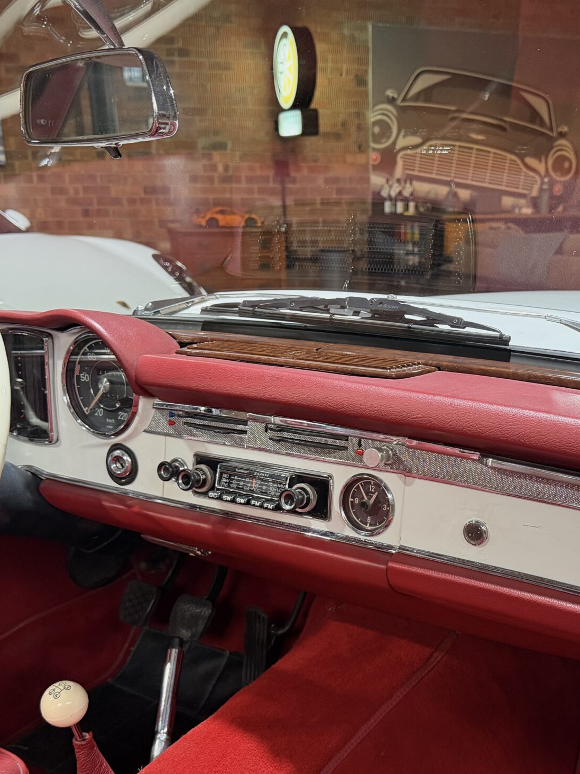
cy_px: 488
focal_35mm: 42
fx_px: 938
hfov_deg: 34.1
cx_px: 374
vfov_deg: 44.4
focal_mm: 6.76
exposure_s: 1/50
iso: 400
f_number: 1.78
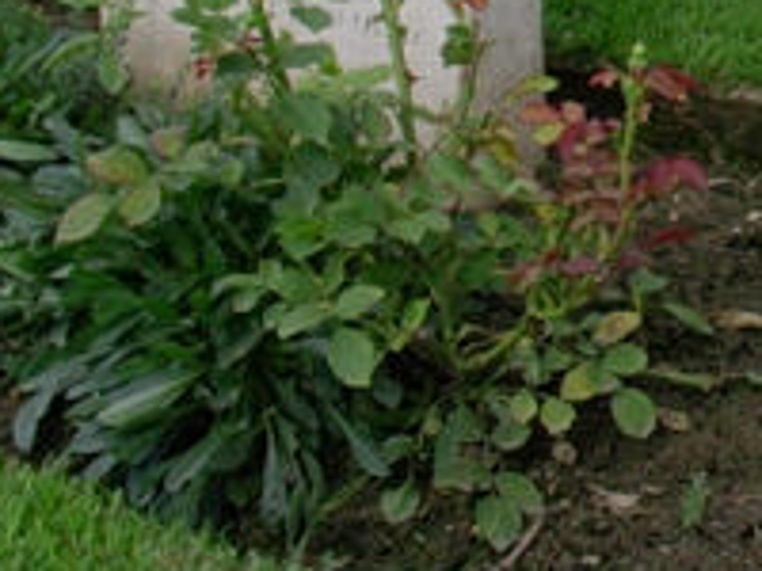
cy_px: -141
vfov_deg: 10.8
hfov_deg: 13.8
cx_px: 1120
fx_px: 2972
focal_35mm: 135
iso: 70
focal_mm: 6.7
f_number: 5.8
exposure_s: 1/181
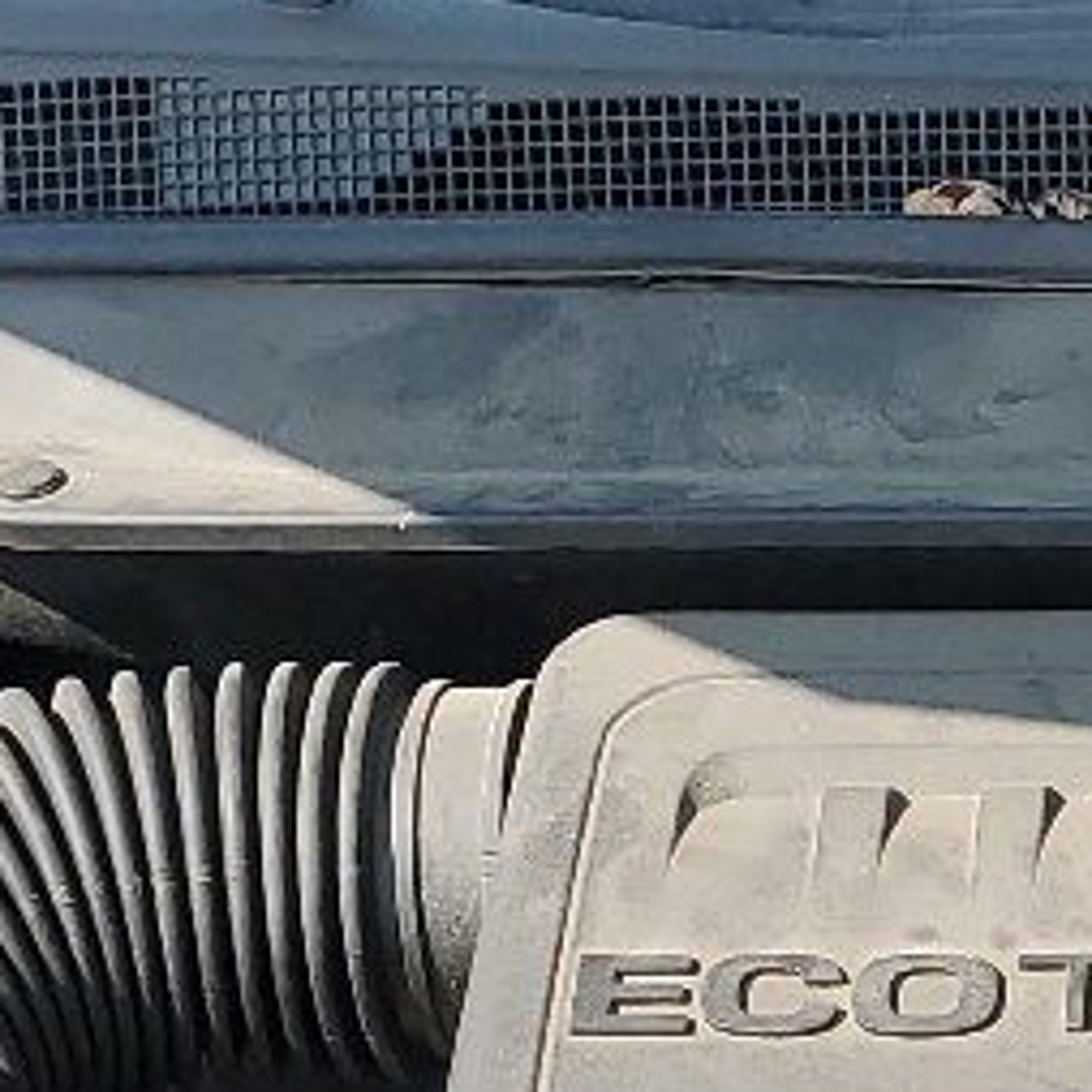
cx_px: 1612
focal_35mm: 145
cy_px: 1462
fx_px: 5175
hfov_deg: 11.6
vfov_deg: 11.7
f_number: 1.5
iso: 50
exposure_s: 1/1111
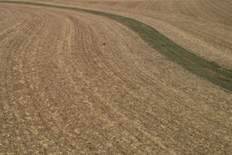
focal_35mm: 36
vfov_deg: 36.8
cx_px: 70
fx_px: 232
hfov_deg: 51.7
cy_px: 75
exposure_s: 1/640
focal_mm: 8.38
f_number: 2.8
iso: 100
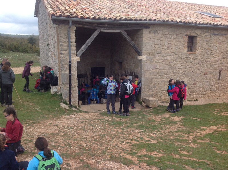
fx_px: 230
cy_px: 85
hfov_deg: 52.7
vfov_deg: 40.6
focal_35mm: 35
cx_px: 114
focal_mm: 4.28
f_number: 2.4
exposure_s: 1/737
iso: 50
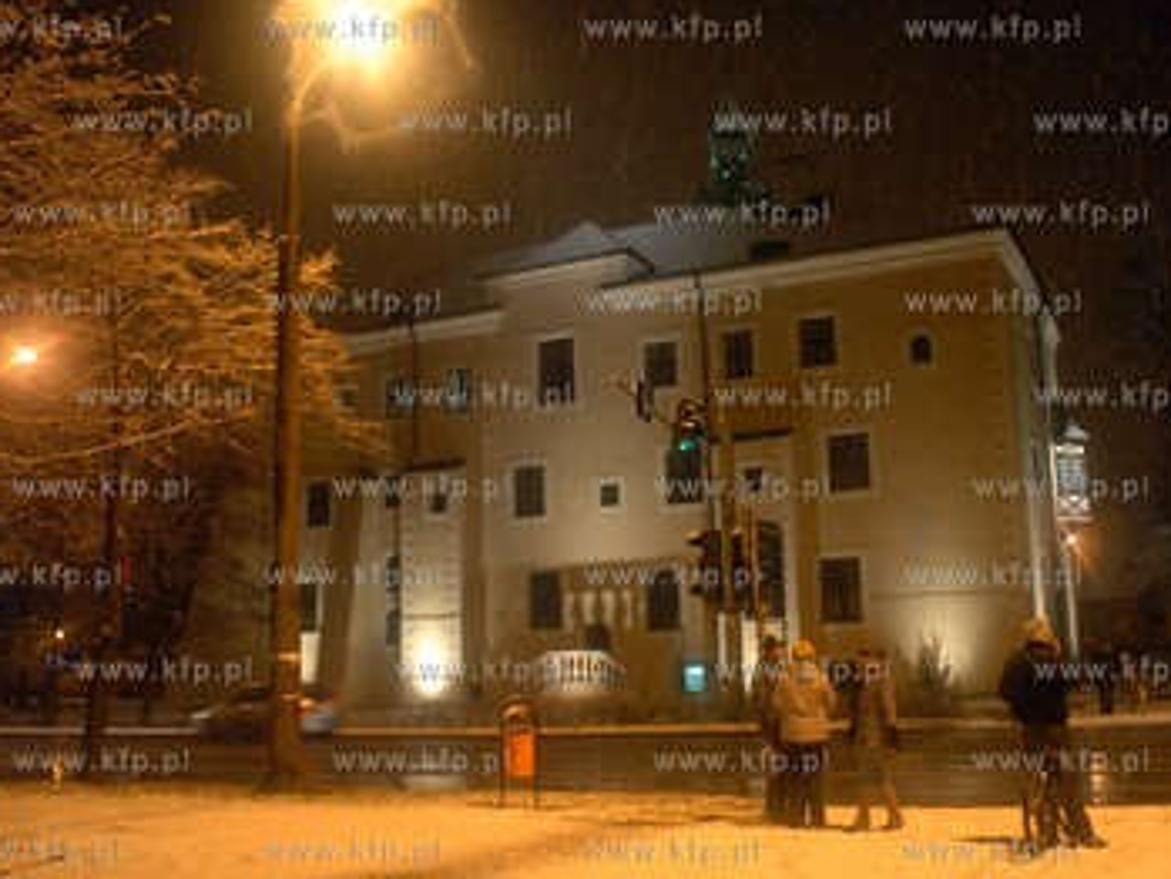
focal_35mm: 33
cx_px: 601
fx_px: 1117
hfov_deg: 55.3
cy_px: 438
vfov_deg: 43.0
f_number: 2.8
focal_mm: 20
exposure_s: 1/15
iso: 640
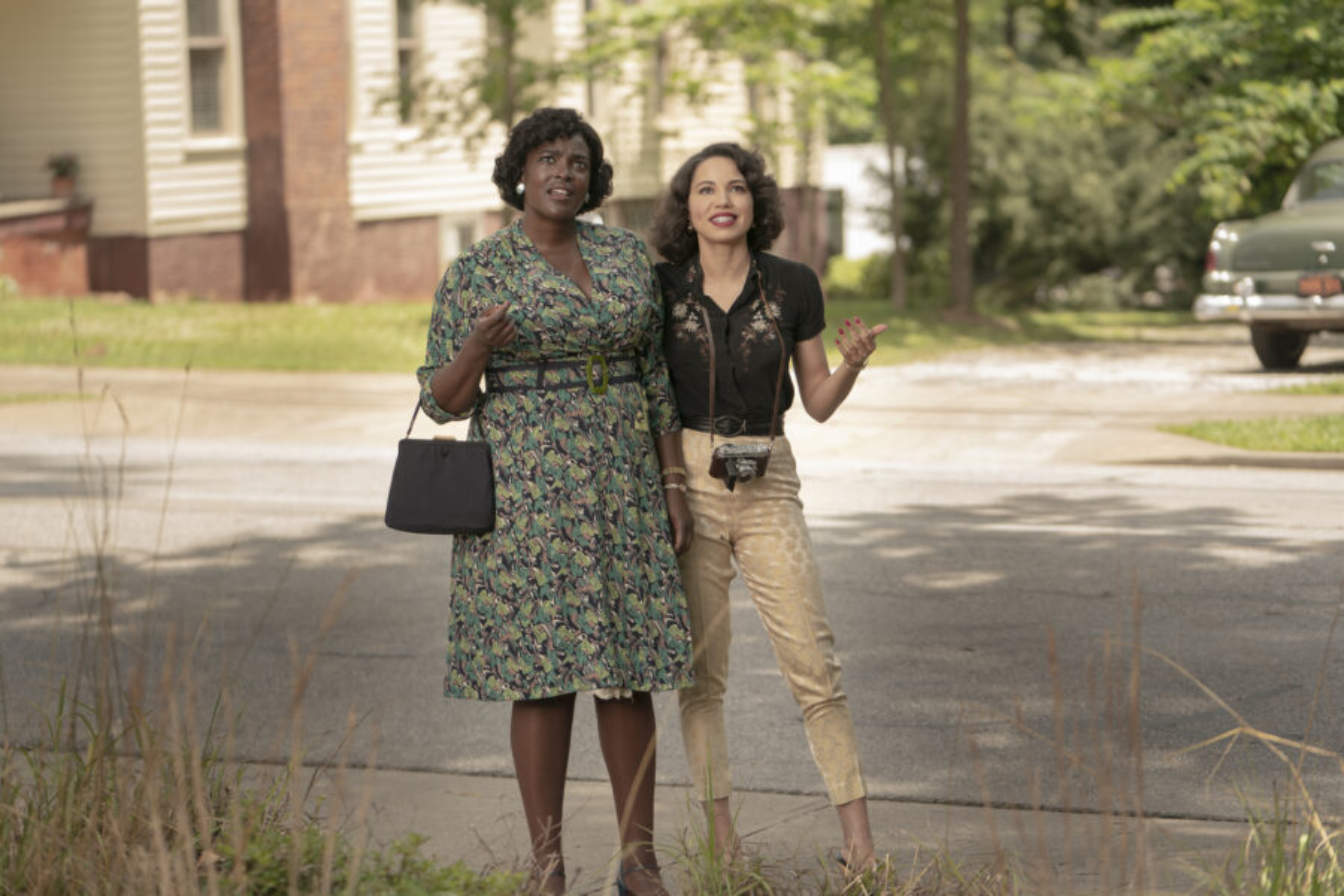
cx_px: 672
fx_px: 3920
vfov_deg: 13.0
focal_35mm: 105
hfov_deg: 19.5
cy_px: 448
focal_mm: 105
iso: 200
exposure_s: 1/640
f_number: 3.2
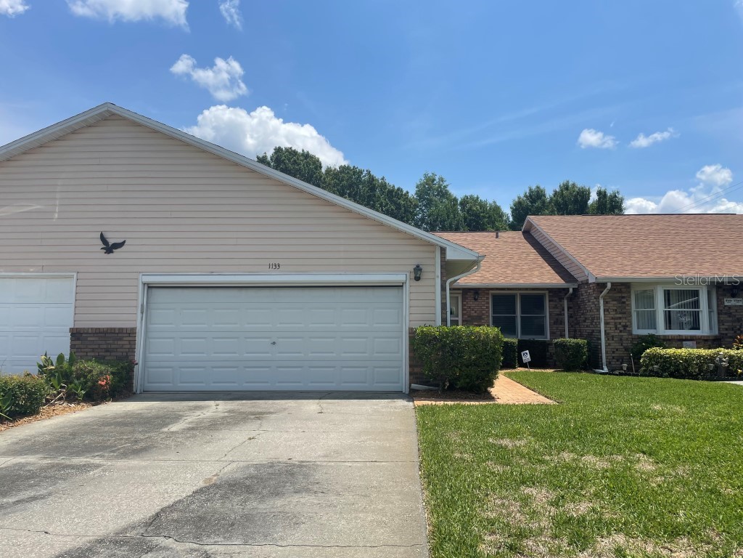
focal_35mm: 26
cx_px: 372
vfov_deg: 53.1
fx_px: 558
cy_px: 279
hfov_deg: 67.3
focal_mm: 4.2
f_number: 1.6
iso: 32
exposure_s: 1/5291
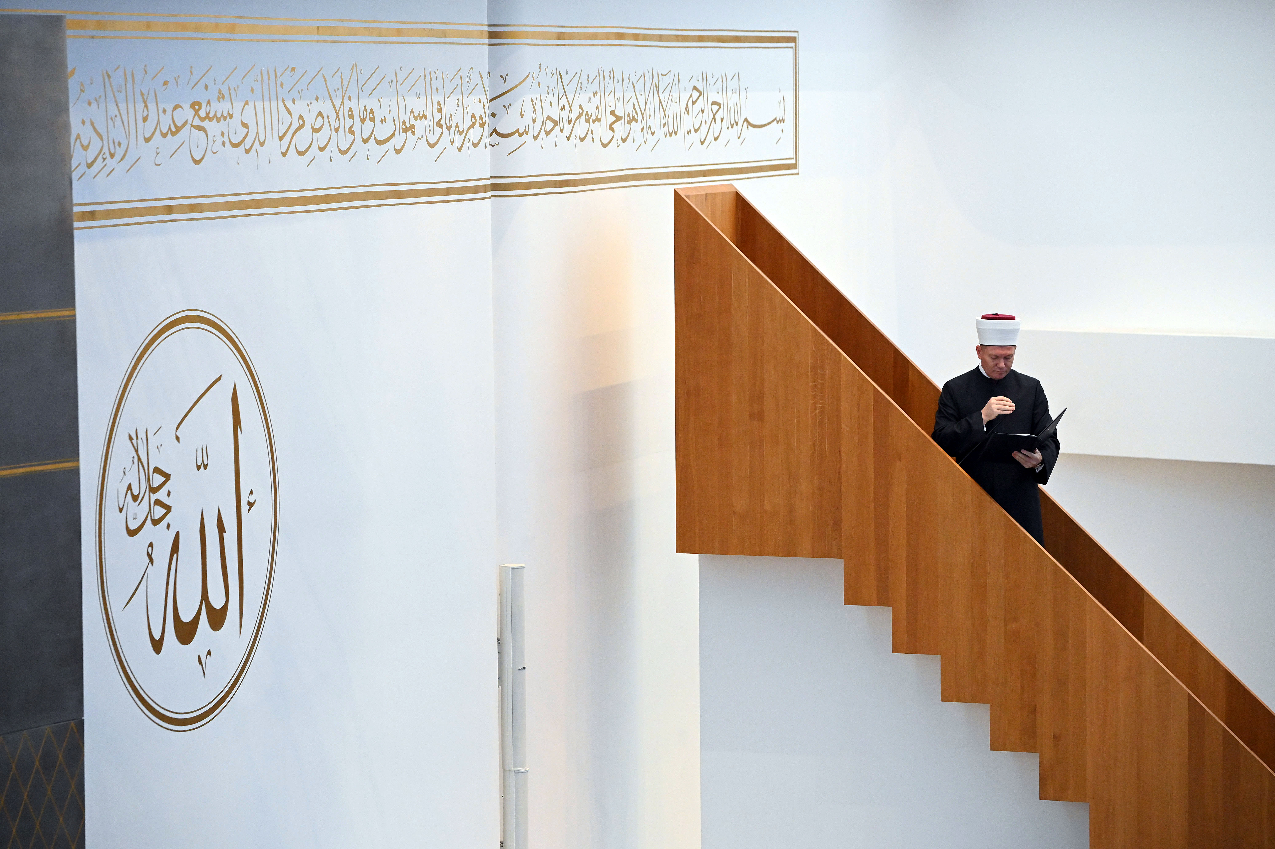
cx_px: 638
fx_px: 4318
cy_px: 424
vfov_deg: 11.2
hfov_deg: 16.8
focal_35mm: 122
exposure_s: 1/100
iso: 4000
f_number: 4
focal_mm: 122
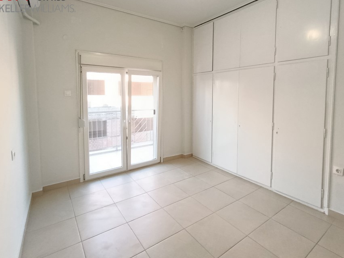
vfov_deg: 71.1
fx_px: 179
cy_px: 108
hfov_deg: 87.7
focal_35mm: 18
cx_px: 181
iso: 369
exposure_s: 1/50
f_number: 2.2
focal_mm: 1.65
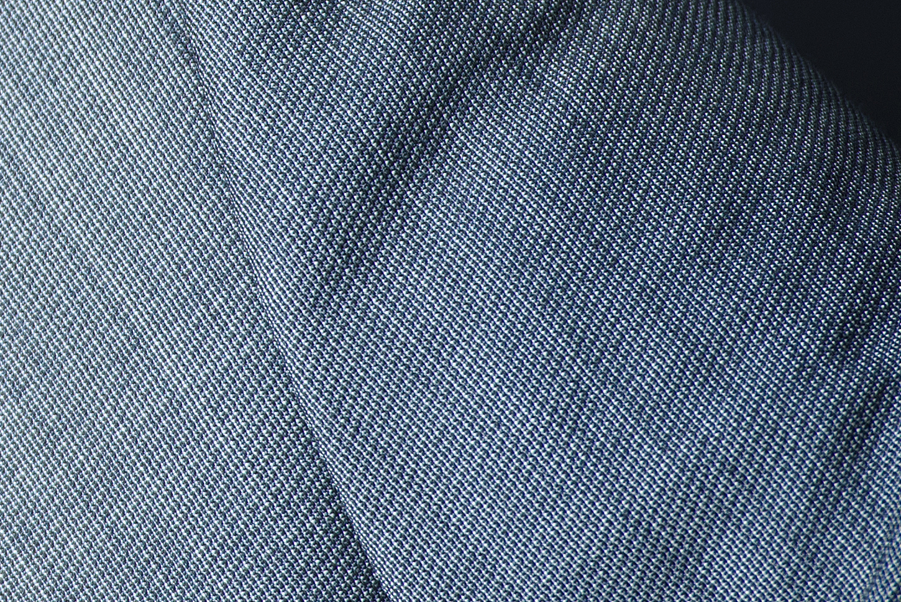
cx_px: -897
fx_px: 20780
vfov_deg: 1.7
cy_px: -336
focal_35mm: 830
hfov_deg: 2.5
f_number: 4
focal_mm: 200
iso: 200
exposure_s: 1/160
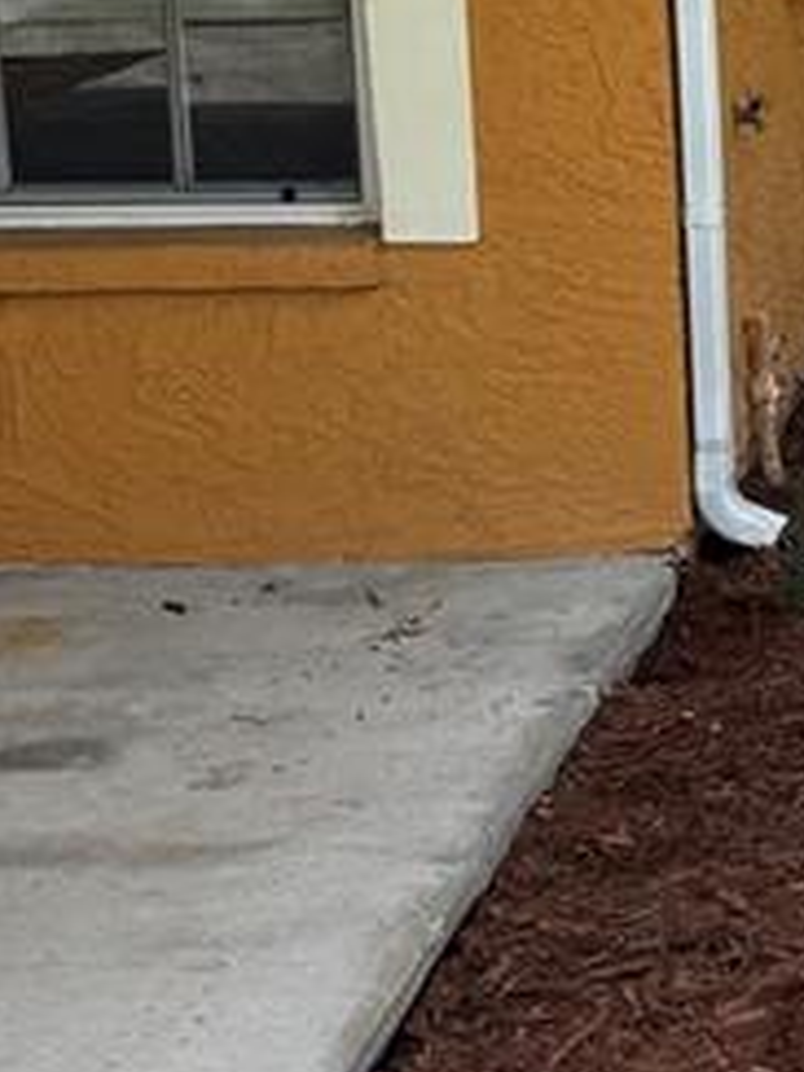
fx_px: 3654
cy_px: 264
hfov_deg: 11.7
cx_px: 1406
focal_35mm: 118
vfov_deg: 16.6
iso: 80
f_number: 1.78
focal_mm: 6.76
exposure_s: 1/1488
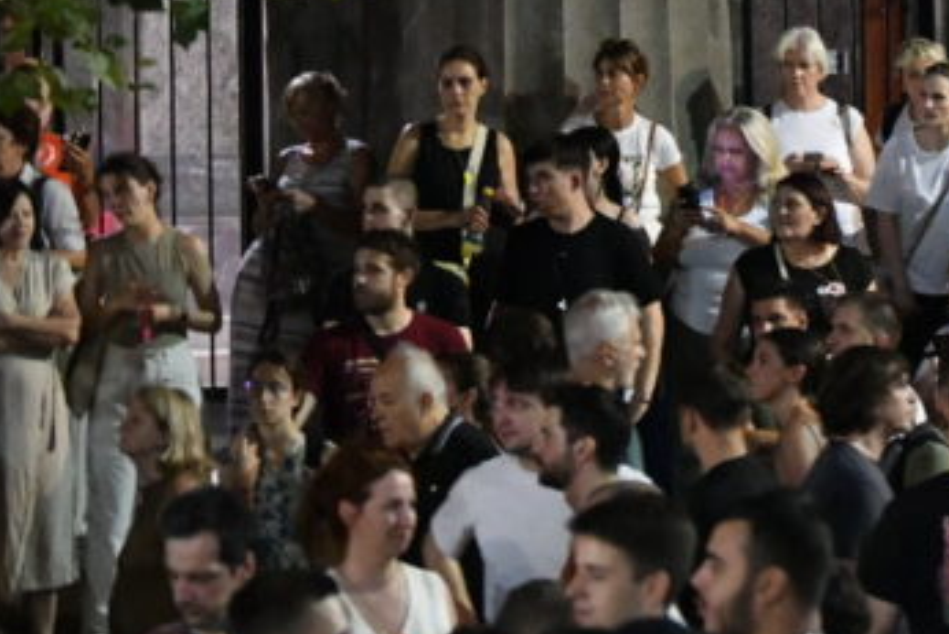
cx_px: 946
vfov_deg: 6.6
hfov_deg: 9.9
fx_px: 5459
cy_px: -108
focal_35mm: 207
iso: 8000
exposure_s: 1/60
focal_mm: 70
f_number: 2.8
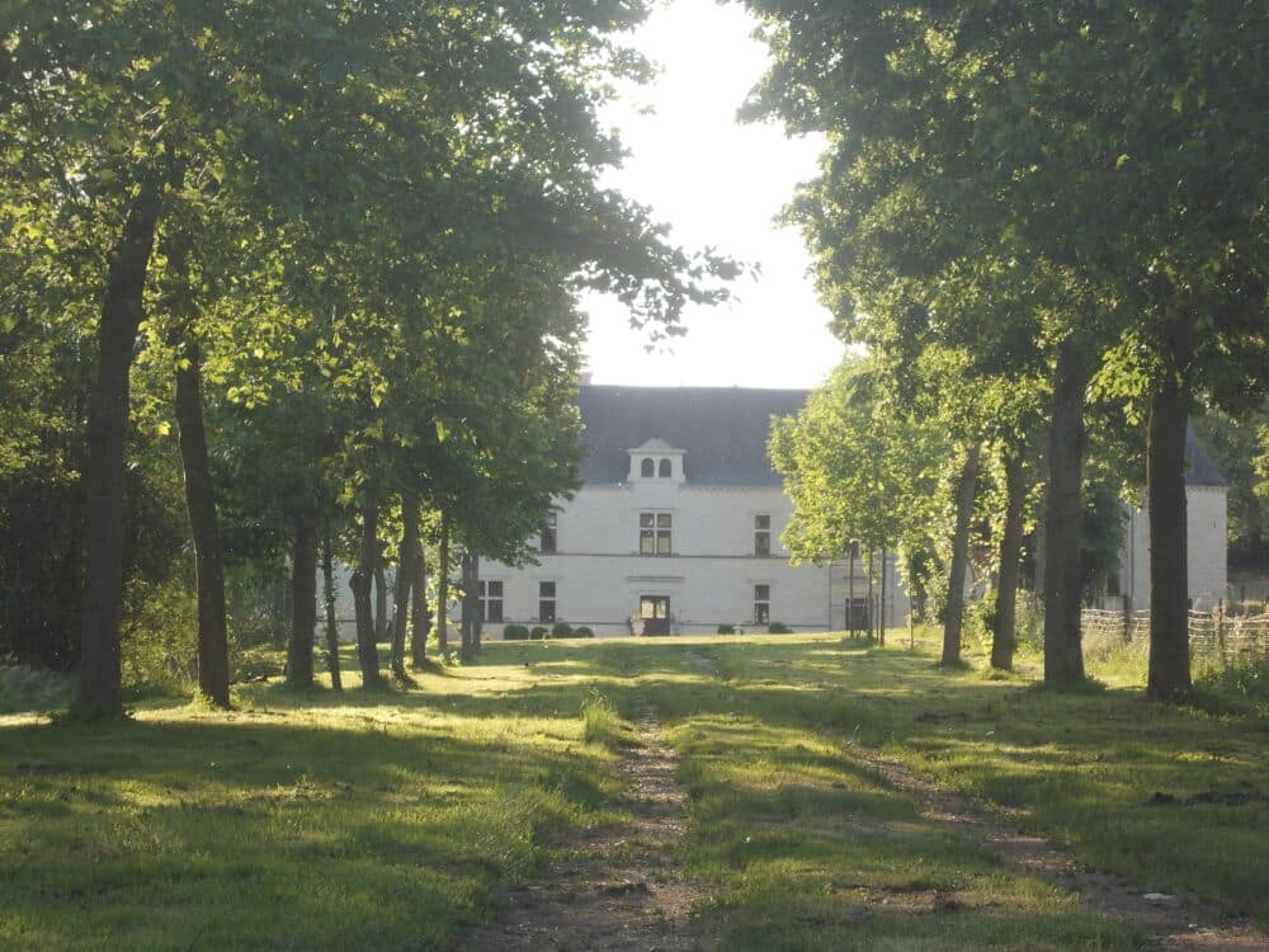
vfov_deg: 13.1
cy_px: 476
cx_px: 634
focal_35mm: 113
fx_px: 4143
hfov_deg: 17.4
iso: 80
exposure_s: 1/100
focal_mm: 16
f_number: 5.8
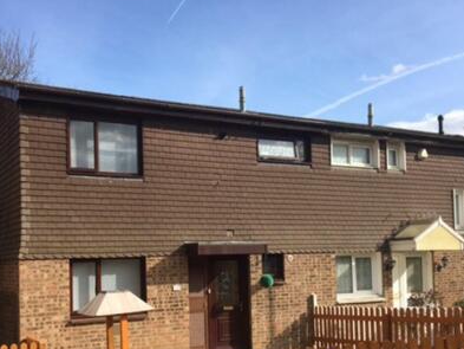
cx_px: 193
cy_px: 240
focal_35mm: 43
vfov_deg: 33.2
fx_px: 577
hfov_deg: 43.7
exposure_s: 1/1241
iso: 25
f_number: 2.2
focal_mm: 4.15
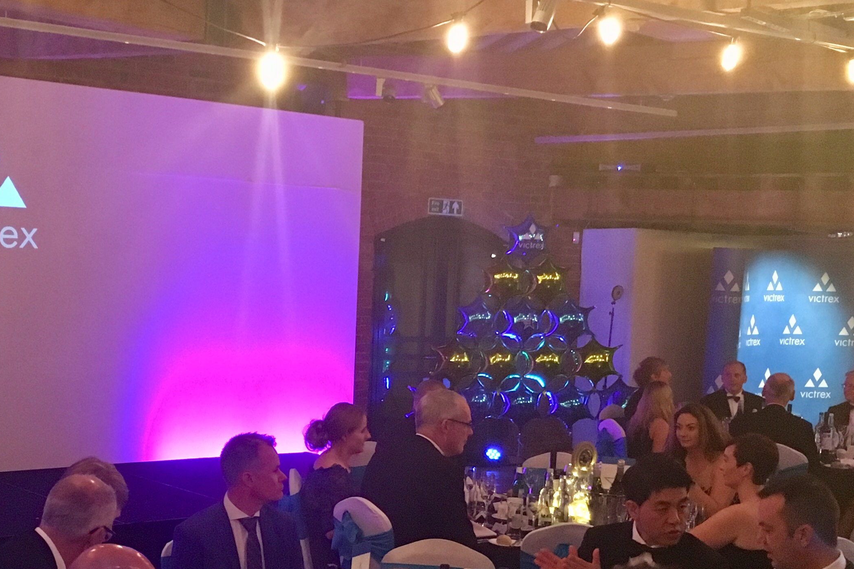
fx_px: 1376
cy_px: 387
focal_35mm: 58
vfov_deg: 23.3
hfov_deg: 33.9
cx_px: 225
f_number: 2.2
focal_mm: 4.15
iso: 250
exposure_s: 1/17
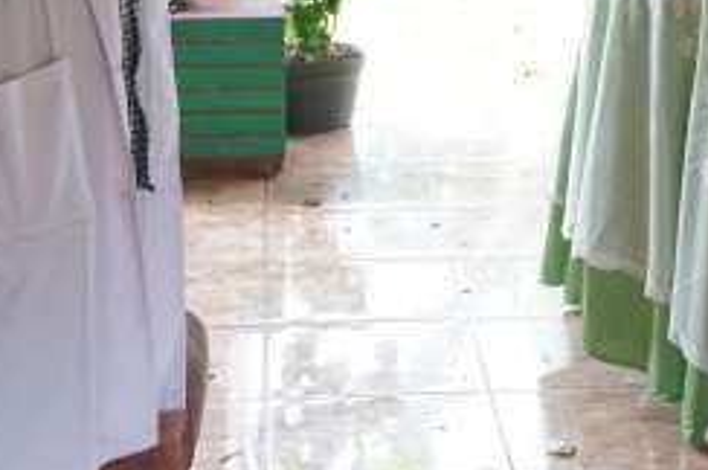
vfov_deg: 12.6
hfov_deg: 19.2
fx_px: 2062
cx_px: 630
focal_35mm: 105
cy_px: -141
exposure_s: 1/160
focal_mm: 32
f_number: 4
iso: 2500
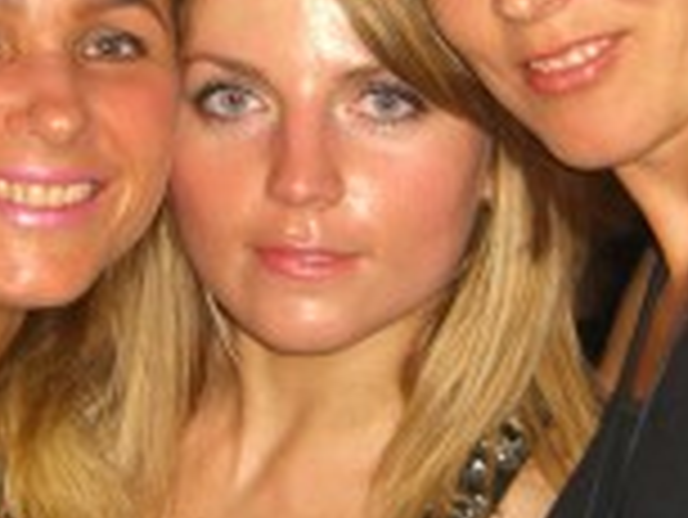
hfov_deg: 13.2
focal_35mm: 149
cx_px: 369
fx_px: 2964
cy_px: 288
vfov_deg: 10.0
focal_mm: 7.9
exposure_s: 1/60
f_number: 2.8
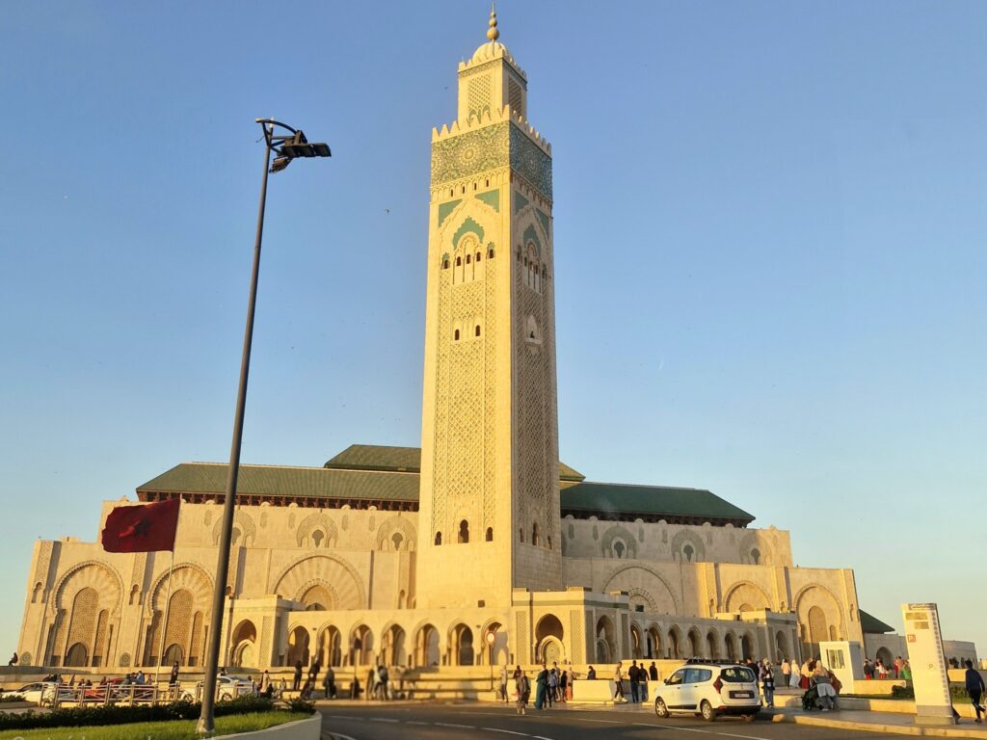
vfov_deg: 58.9
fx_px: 656
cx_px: 494
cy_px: 370
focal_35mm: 23
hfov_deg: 73.9
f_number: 1.8
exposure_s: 1/435
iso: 50
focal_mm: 5.54
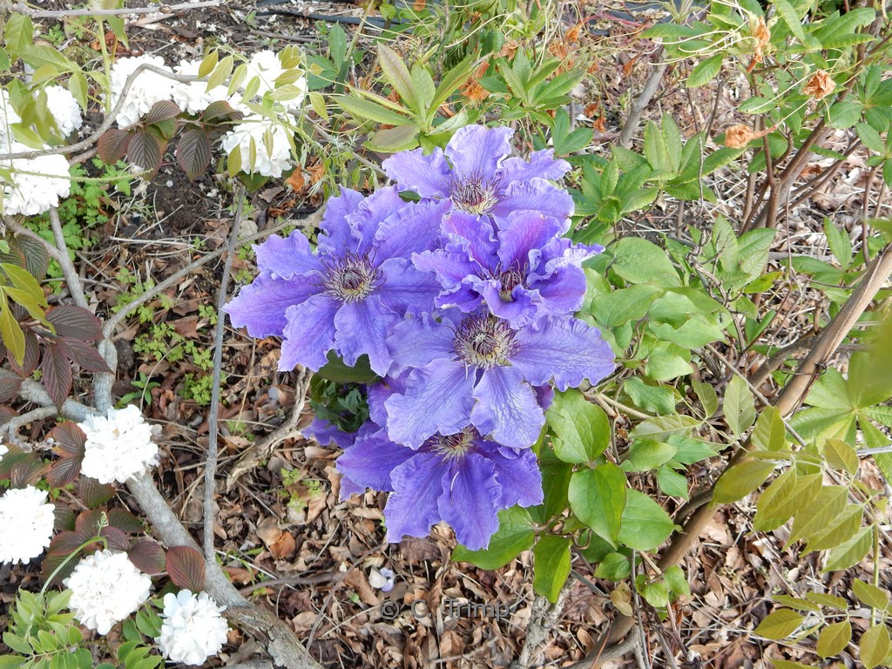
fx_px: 1108
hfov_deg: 43.9
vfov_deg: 33.6
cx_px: 446
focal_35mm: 43
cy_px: 334
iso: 125
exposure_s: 1/100
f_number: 4.2
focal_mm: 7.6
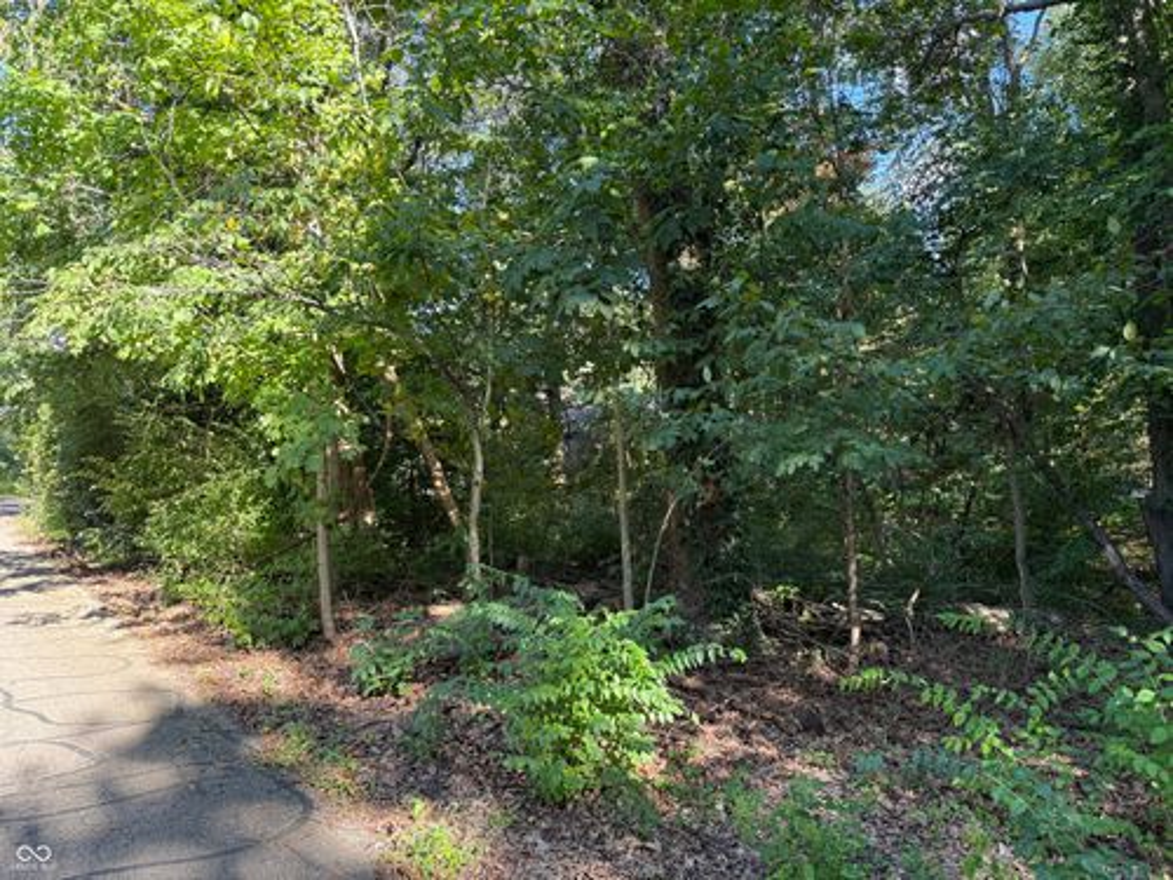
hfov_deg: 71.6
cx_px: 586
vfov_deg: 56.8
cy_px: 440
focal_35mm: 24
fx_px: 813
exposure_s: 1/241
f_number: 1.78
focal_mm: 6.76
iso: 125
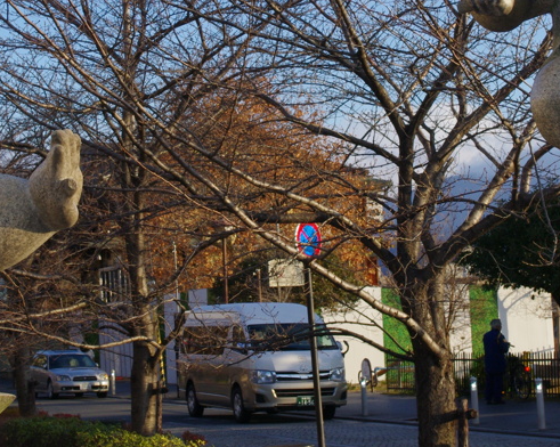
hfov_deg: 21.3
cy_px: 148
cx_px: 281
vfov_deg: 17.0
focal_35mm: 90
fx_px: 1490
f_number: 11
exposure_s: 1/180
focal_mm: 31
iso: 400
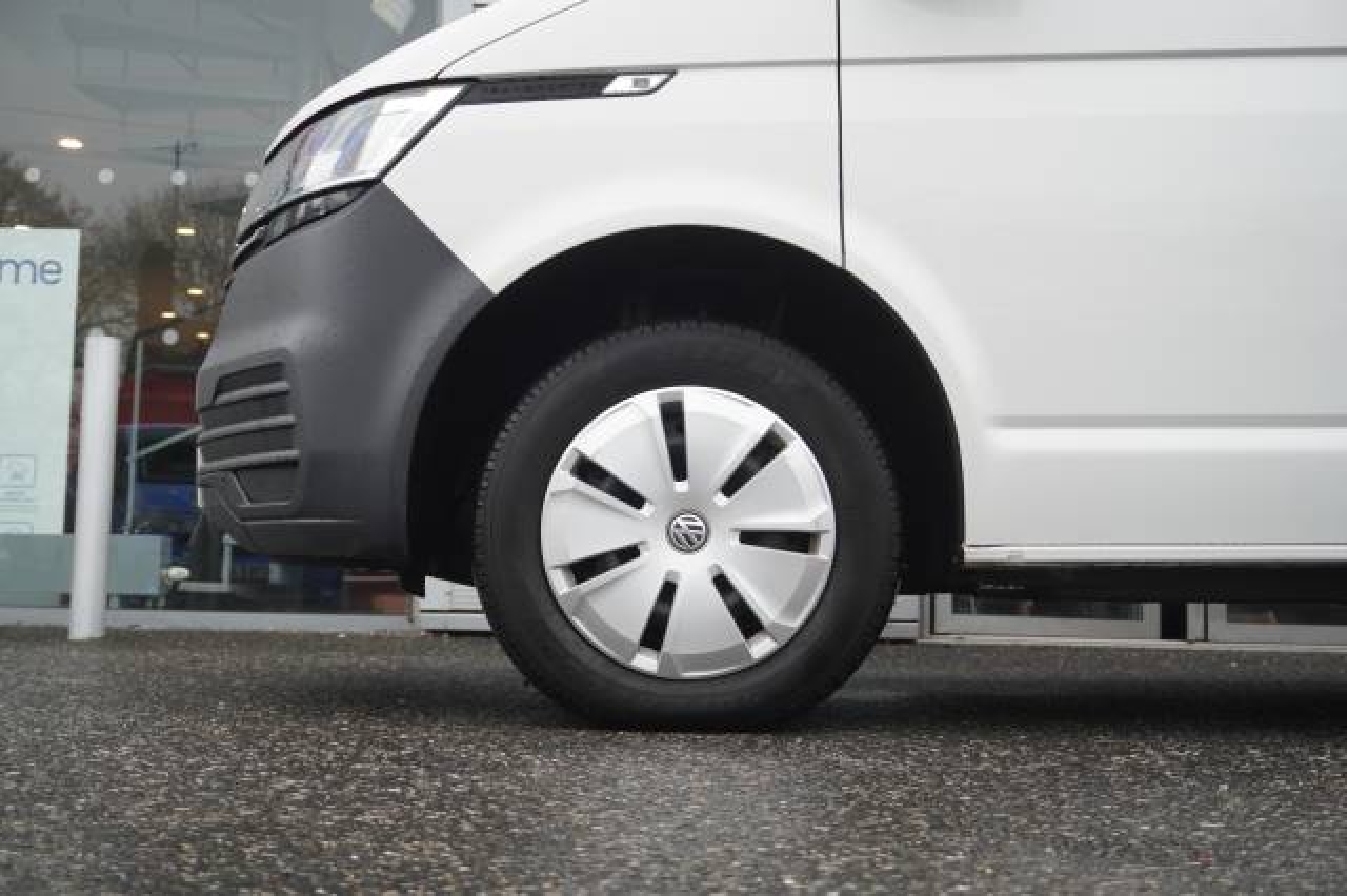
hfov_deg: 43.6
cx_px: 674
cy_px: 448
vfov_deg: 29.8
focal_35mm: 45
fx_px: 1683
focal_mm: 30
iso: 400
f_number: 5
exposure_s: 1/160
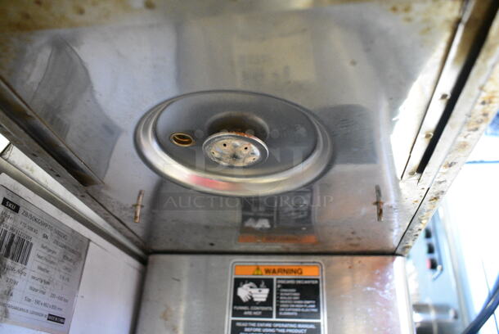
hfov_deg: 61.9
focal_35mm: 30
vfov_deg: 43.7
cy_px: 167
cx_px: 250
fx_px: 416
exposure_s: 1/100
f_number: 5
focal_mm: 20
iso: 6400
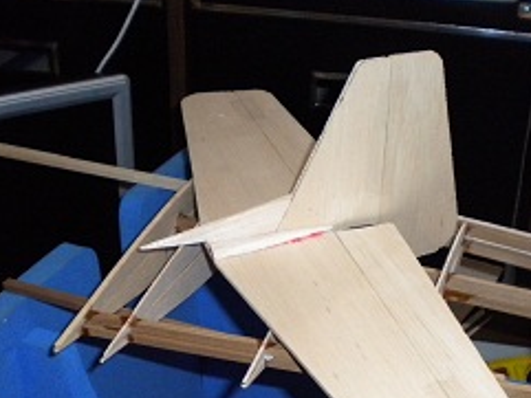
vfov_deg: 25.1
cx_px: 280
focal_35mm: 58
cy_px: 262
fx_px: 890
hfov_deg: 33.2
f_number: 3.1
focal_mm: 6.3
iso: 400
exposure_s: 1/30
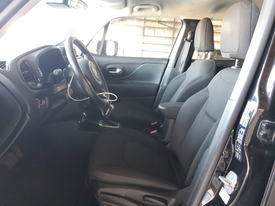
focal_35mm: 26
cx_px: 138
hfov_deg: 67.3
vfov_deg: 53.1
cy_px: 103
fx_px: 207
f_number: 1.5
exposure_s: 1/40
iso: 340
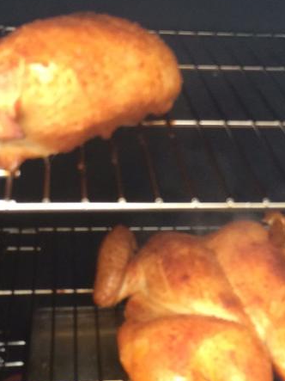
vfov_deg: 31.7
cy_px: 168
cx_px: 164
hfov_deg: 24.0
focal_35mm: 61
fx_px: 670
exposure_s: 1/30
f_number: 2.2
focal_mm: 4.12
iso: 40
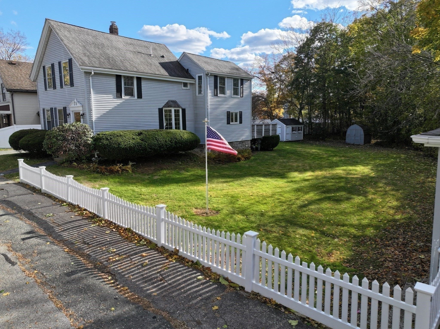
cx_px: 220
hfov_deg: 71.6
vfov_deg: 56.8
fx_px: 305
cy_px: 164
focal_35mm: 24
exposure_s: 1/240
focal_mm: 12.29
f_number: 3.5
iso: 100
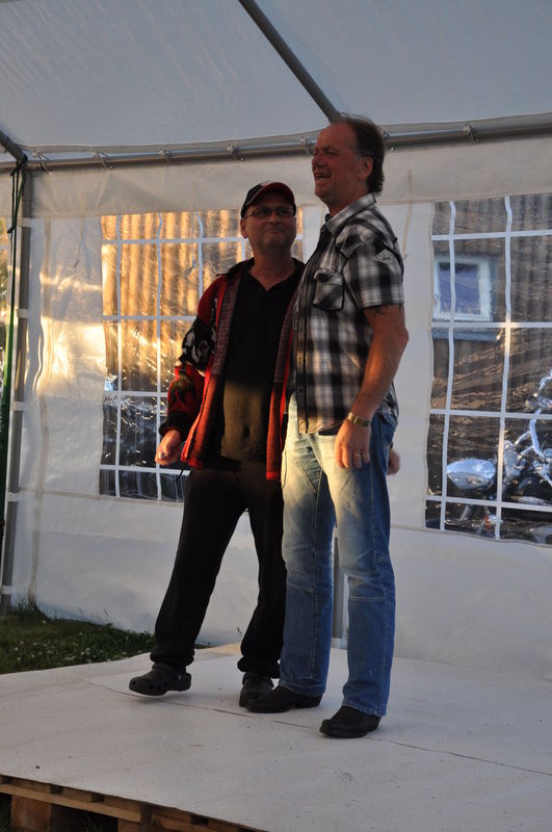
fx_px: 1661
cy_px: 416
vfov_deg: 28.1
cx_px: 276
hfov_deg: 18.9
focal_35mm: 72
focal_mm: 48
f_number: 6.3
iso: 320
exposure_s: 1/125
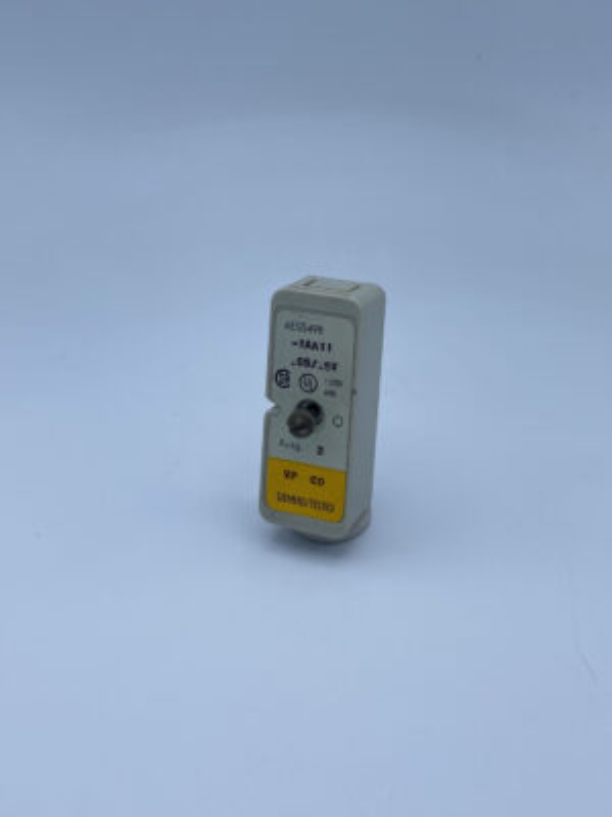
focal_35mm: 26
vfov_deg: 67.3
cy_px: 408
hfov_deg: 53.1
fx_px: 613
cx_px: 306
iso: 32
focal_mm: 4.25
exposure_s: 1/1838
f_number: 1.8
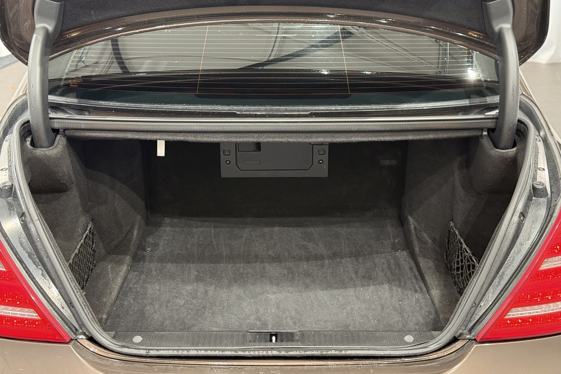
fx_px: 779
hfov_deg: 39.6
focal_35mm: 50
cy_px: 189
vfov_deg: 27.0
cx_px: 280
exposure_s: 1/33
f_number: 1.78
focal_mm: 6.76
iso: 320
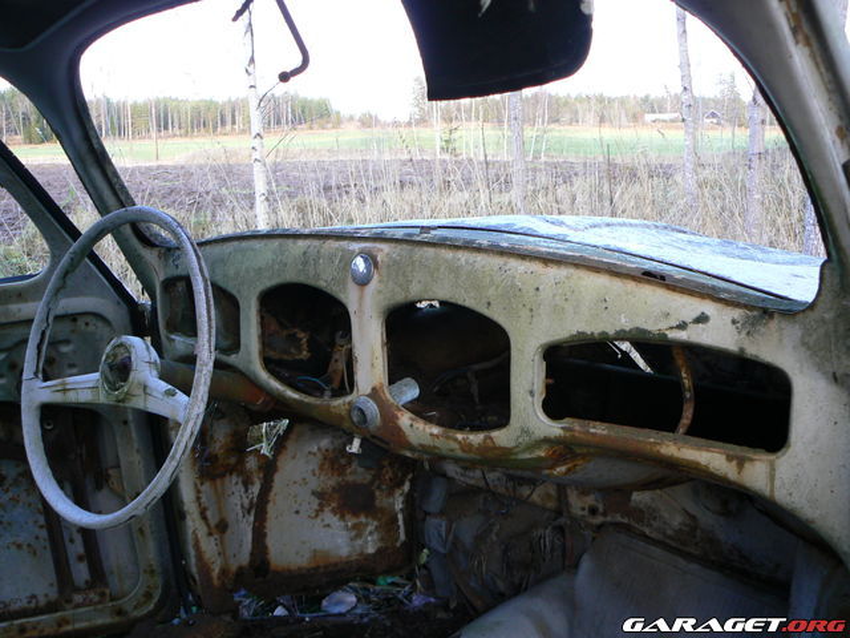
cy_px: 319
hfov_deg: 51.4
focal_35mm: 36
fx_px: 884
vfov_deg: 39.7
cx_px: 425
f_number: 2.8
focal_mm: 6
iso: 80
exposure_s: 1/30
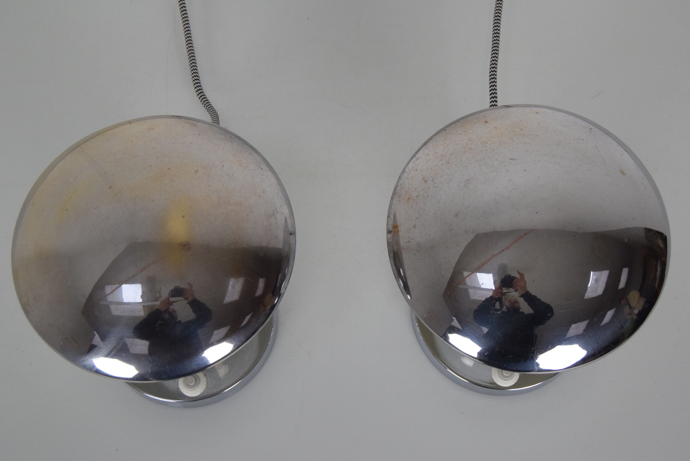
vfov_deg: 23.8
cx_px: 345
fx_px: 1093
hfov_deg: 35.0
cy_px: 230
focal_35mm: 57
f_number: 8
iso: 1600
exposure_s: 1/250
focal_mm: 38
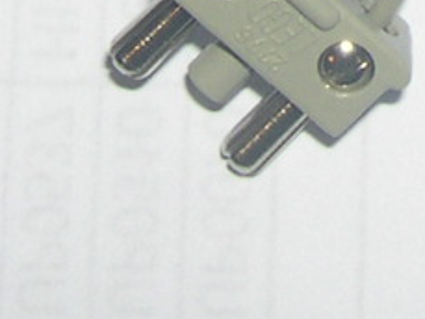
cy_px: -514
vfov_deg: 5.4
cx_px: 497
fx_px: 3255
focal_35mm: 265
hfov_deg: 7.4
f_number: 7.6
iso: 100
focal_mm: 8
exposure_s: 1/60
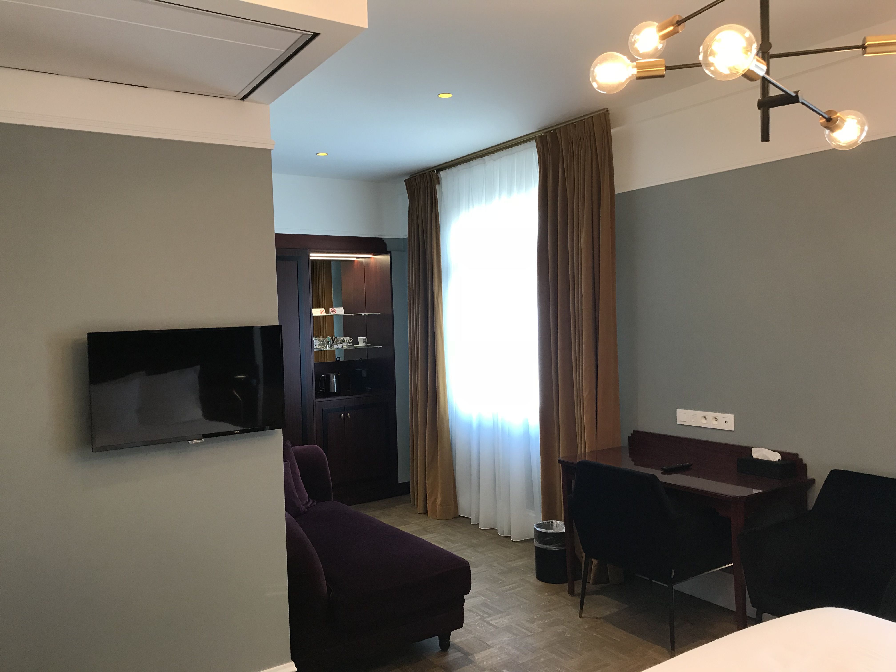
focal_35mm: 28
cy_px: 336
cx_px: 448
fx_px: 725
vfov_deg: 49.7
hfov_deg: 63.4
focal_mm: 3.99
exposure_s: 1/25
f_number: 1.8
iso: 40
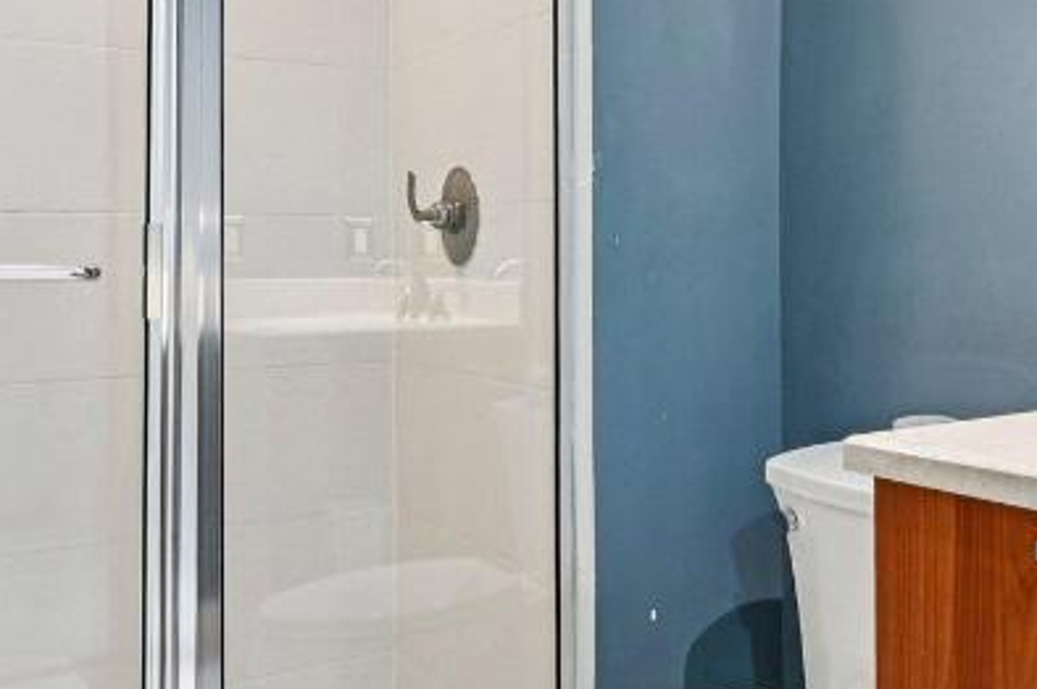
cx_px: 753
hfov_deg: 46.1
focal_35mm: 41
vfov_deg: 32.5
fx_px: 1180
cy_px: 276
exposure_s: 1/20
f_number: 8
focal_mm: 14
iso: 1250
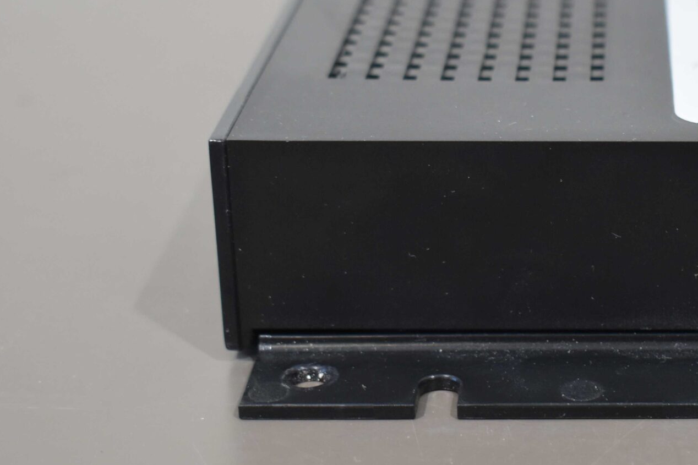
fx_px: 1997
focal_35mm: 103
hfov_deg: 19.5
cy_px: 202
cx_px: 626
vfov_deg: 13.3
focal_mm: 34
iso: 720
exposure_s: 1/60
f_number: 5.6
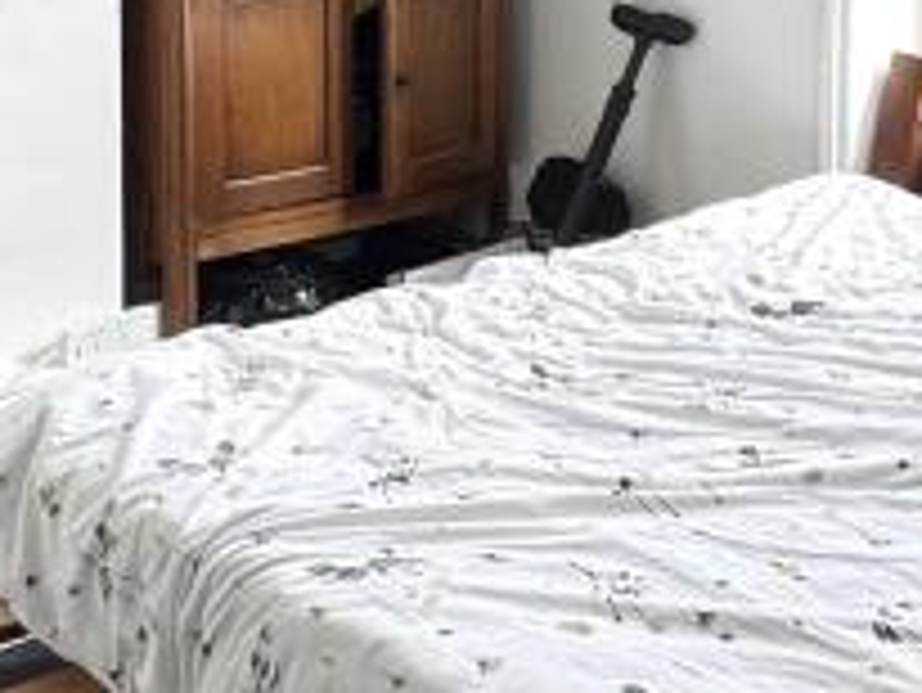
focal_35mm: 70
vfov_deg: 20.0
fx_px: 1866
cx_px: 603
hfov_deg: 27.6
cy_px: -94
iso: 80
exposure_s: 1/99
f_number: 2.2
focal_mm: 2.22
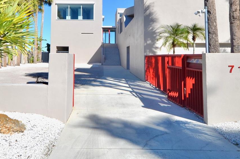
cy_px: 37
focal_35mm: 68
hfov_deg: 29.7
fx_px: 452
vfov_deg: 19.8
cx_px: 103
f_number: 9
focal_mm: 24
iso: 100
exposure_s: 1/320
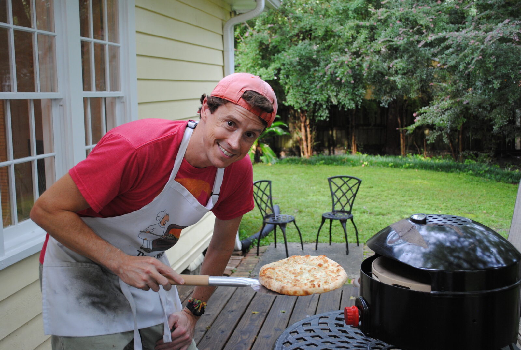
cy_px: 175
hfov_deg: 46.3
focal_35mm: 42
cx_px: 260
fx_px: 609
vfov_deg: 32.0
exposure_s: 1/30
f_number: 4.5
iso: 320
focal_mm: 28
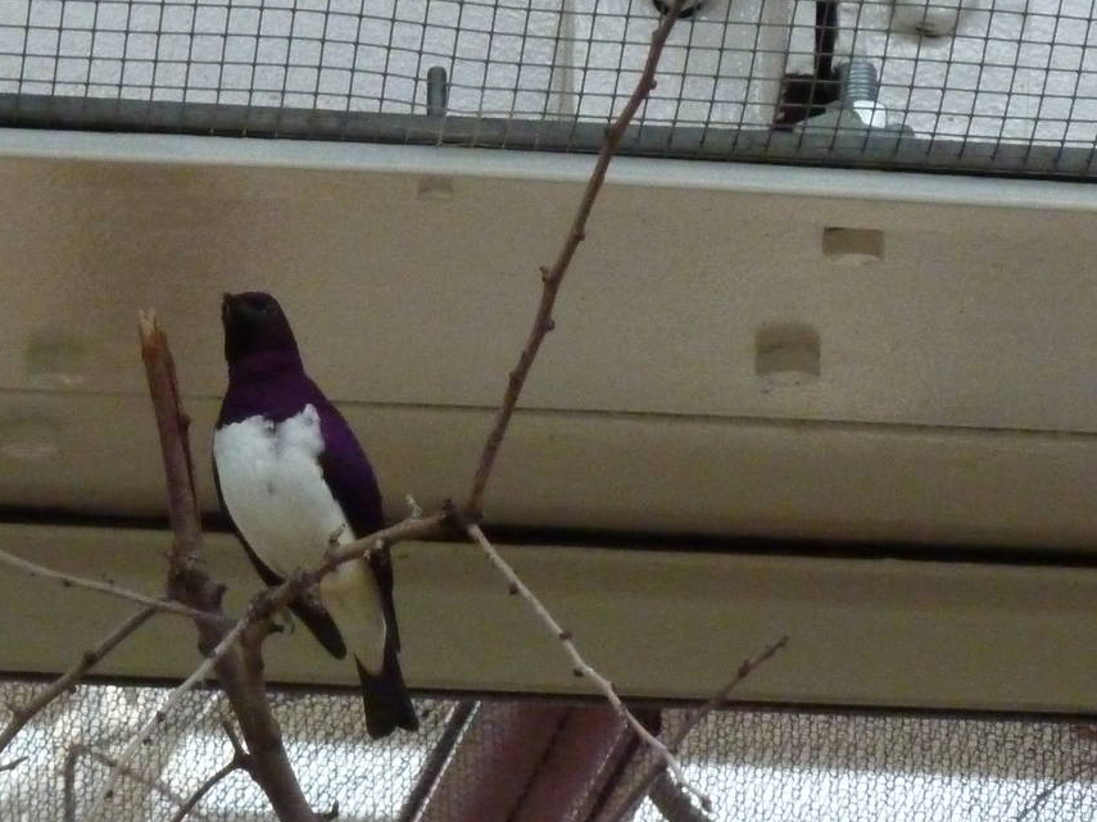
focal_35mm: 393
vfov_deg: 3.8
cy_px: 87
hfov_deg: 5.0
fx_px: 12453
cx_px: 525
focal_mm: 34.4
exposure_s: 1/125
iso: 800
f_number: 4.6
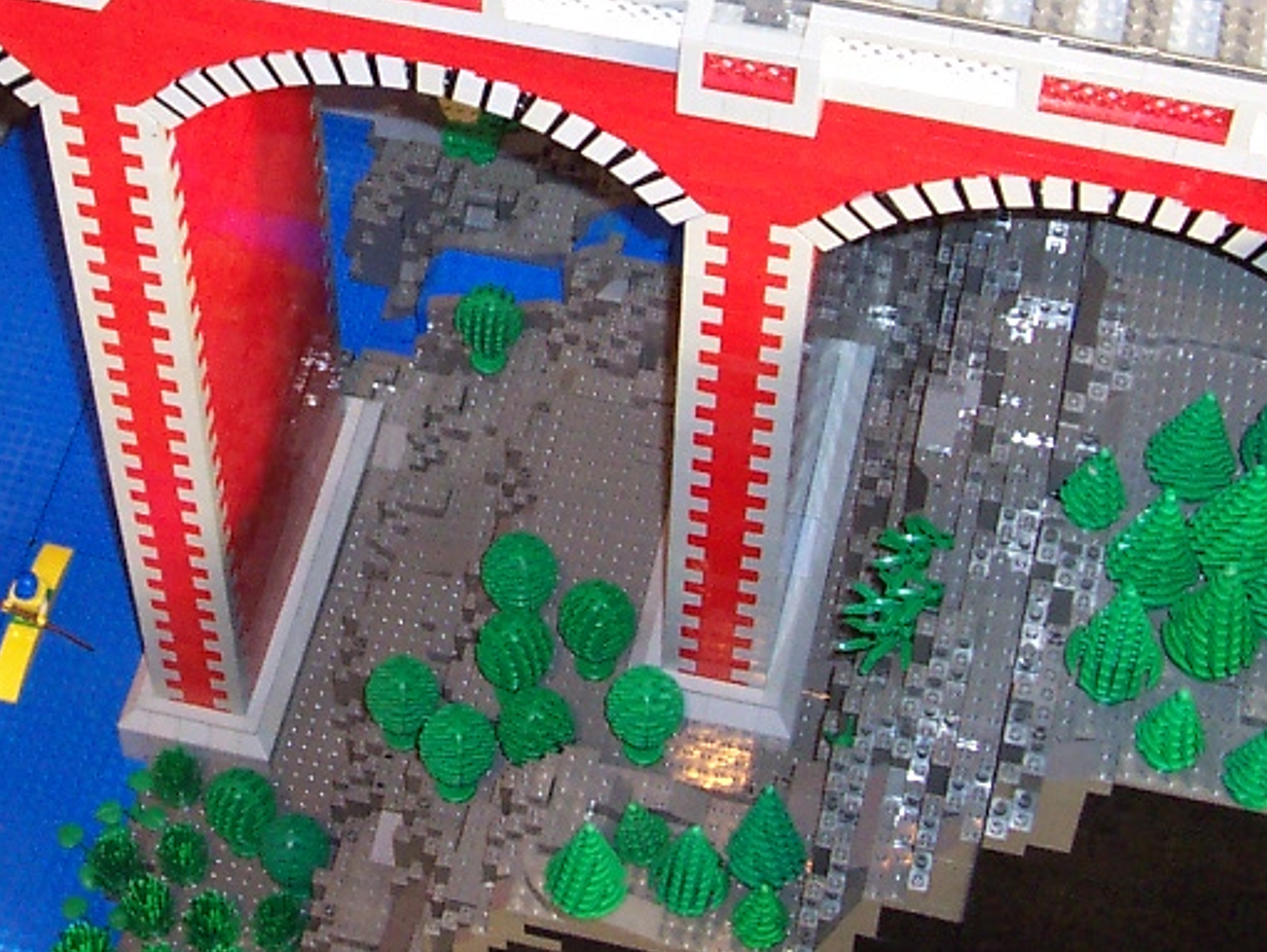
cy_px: 152
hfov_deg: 22.3
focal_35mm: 87
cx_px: 325
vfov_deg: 16.8
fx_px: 3186
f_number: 2.8
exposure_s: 1/60
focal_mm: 5.6
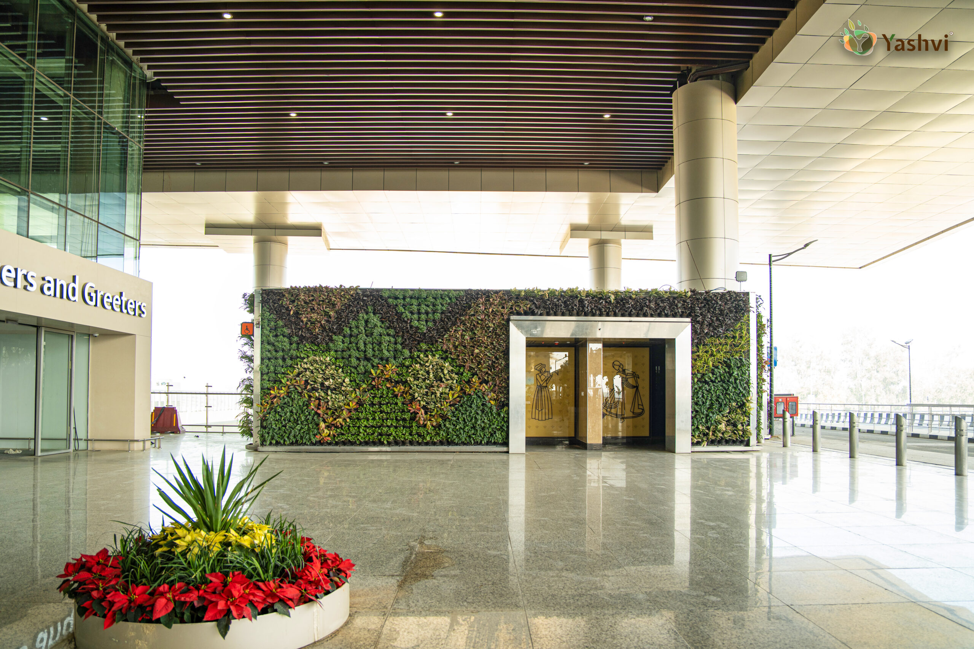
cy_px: 324
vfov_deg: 53.1
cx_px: 487
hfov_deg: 73.7
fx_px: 649
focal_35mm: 24
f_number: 3.5
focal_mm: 24
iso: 400
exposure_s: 1/200
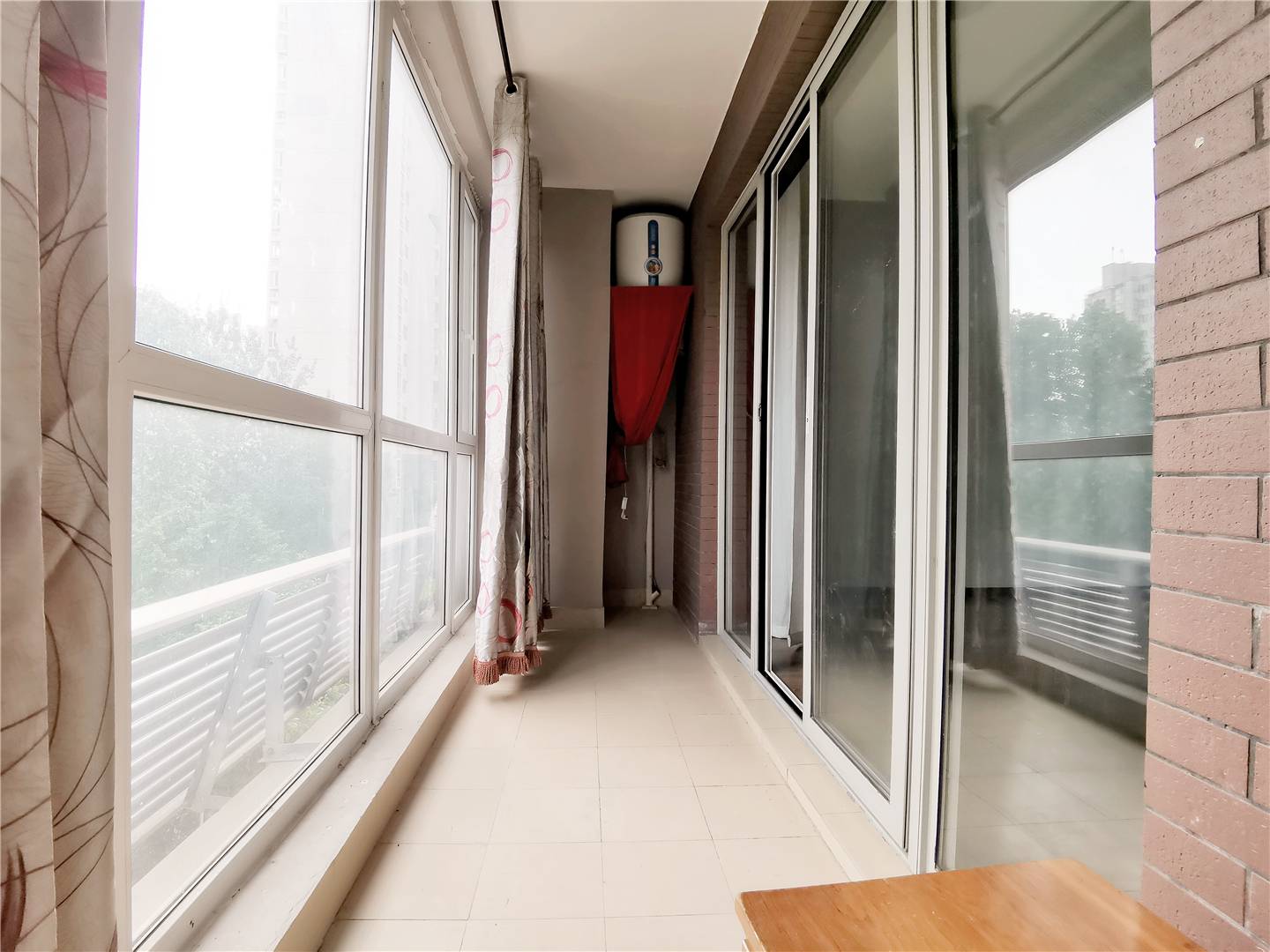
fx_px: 624
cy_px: 476
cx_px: 635
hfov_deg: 91.0
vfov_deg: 74.7
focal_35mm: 17
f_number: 2.2
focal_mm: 2.26
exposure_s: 1/179
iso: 50
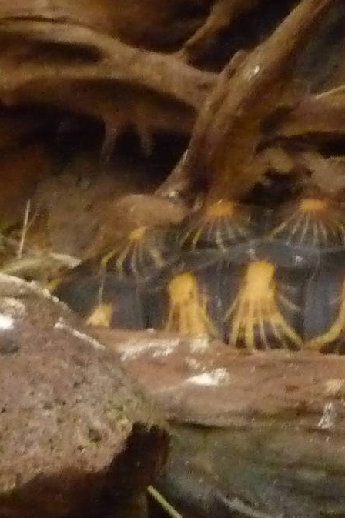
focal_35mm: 611
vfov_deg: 3.4
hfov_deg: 2.2
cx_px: 532
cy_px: 306
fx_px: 8791
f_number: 4.8
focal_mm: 25.2
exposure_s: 1/40
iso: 800
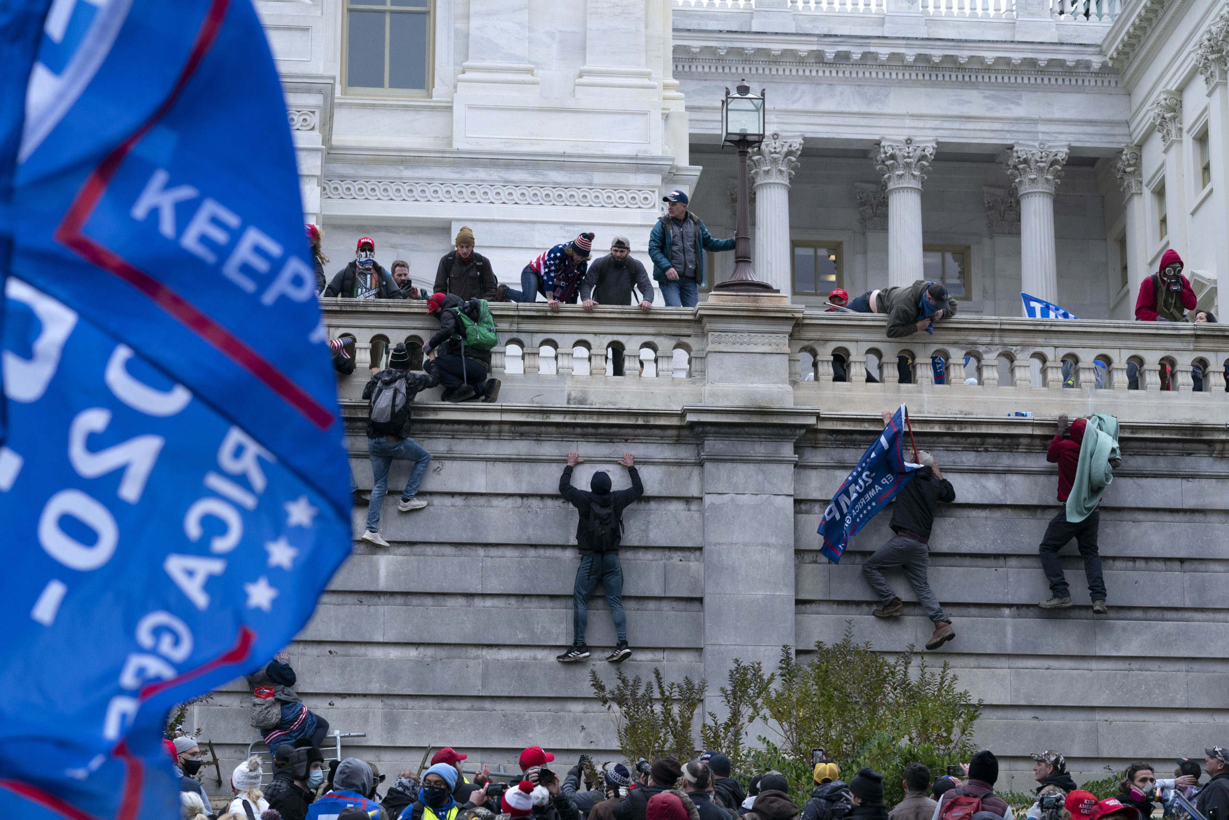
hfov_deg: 20.0
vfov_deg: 13.4
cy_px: 410
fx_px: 3482
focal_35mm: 102
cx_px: 614
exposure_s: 1/640
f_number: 7.1
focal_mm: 102
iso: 1250
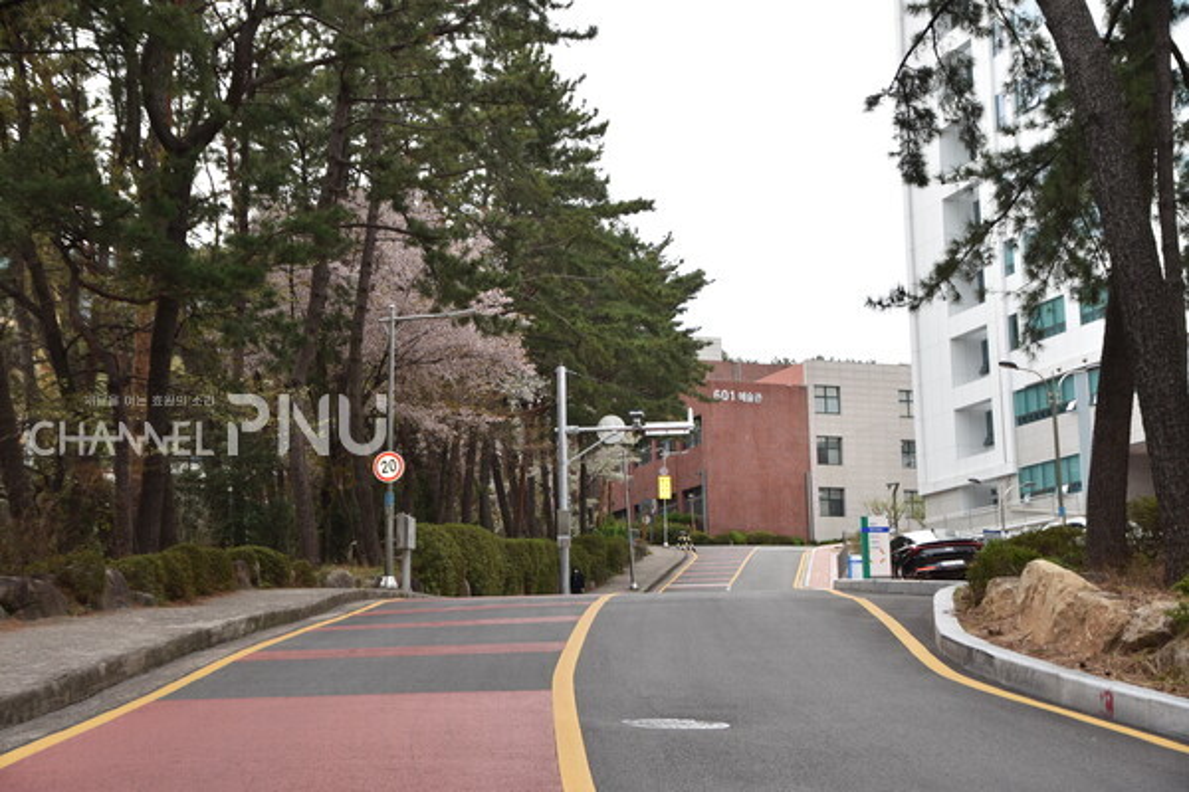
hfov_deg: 37.9
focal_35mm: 52
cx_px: 594
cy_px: 396
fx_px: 1734
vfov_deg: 25.8
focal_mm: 35
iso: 100
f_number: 4.5
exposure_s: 1/250
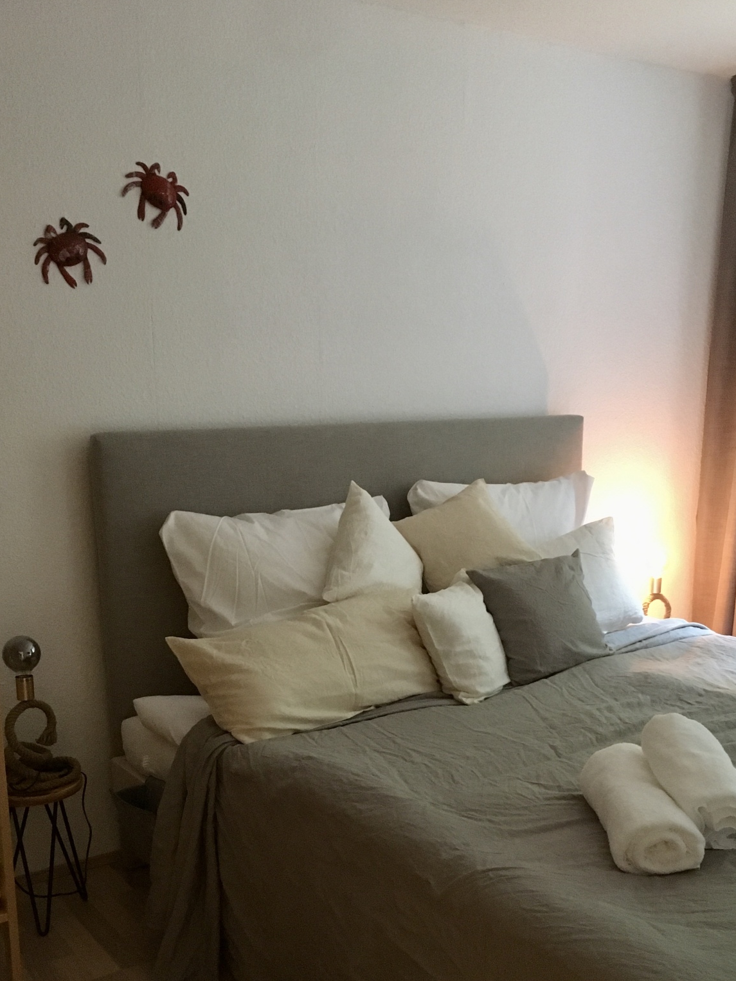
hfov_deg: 37.7
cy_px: 640
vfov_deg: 48.3
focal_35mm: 38
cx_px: 387
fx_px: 1077
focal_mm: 4.15
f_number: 2.2
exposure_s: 1/17
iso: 320
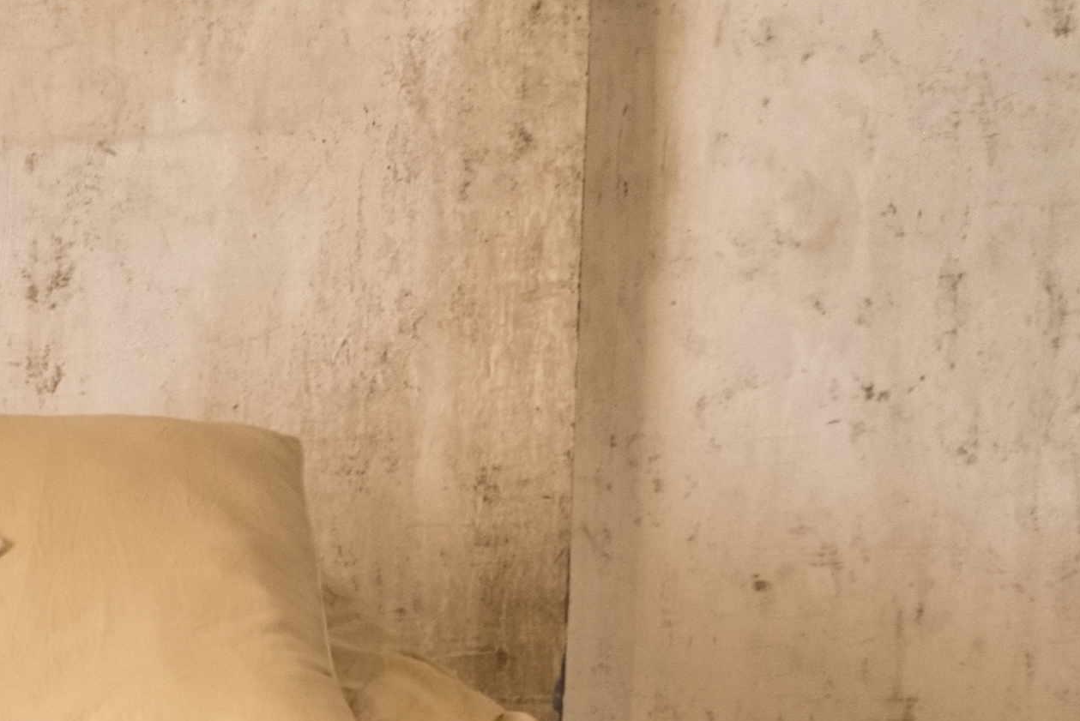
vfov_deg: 7.6
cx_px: -1182
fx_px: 5163
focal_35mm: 172
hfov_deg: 10.8
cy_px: 1481
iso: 100
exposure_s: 10
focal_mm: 36
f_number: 14
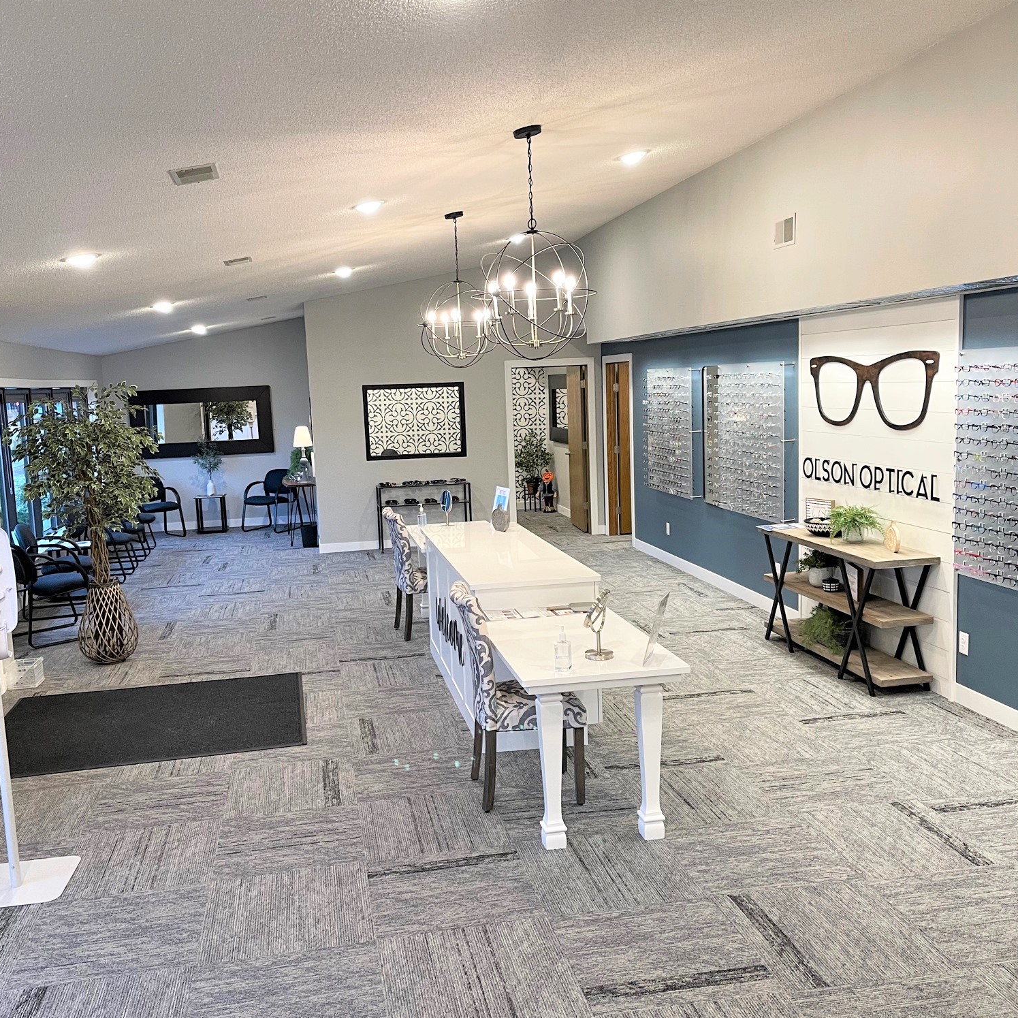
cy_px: 512
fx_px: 1031
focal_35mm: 31
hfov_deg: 52.5
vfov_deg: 52.5
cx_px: 483
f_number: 1.6
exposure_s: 1/60
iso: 160
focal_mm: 5.1
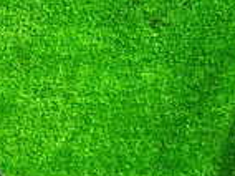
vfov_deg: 13.6
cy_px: 198
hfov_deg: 15.2
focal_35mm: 106
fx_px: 718
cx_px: -228
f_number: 2
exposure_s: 1/30
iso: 500
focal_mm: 4.5
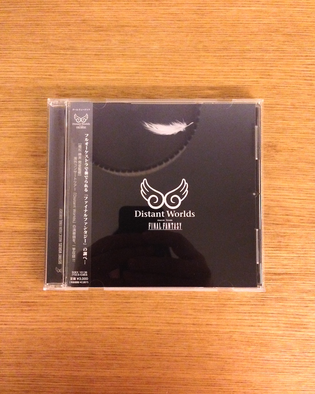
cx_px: 157
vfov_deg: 51.5
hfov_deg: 42.2
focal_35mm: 35
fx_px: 408
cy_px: 190
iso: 800
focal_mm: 4.12
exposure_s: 1/17
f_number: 2.4
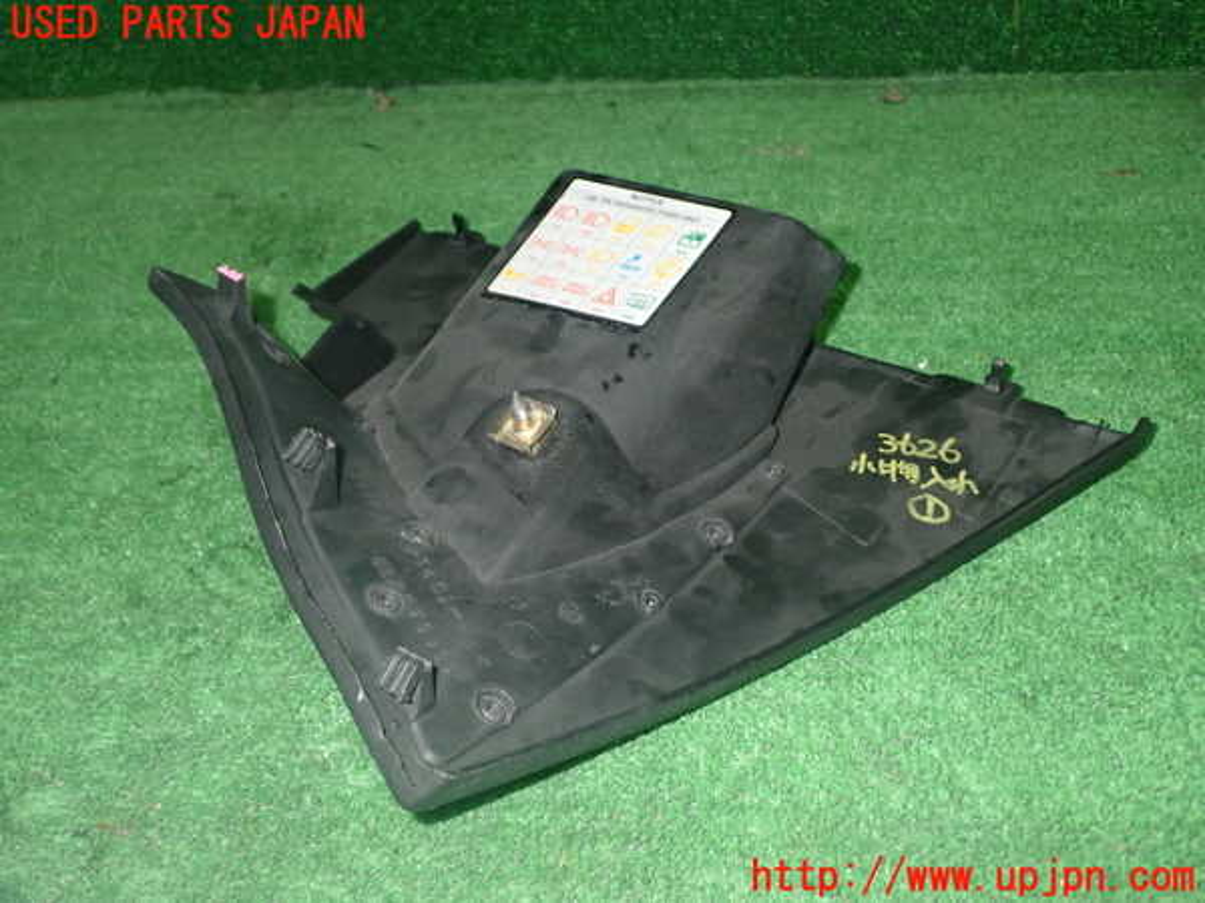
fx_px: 1253
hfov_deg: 51.4
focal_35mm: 36
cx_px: 602
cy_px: 452
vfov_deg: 39.7
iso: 500
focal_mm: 6.37
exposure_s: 1/40
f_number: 7.1
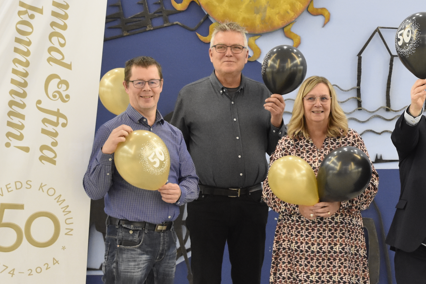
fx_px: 1349
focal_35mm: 114
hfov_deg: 17.6
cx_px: 404
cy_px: 117
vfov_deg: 12.0
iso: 2200
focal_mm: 34
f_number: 4
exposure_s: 1/60
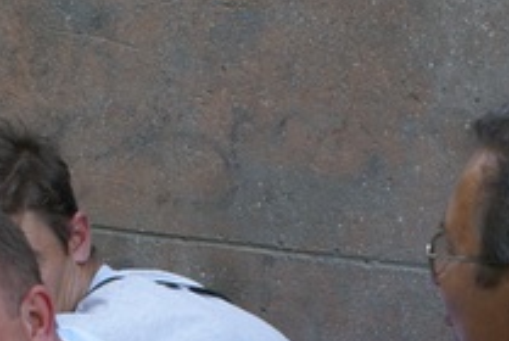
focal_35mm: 161
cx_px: 212
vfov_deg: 8.3
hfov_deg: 12.7
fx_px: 2280
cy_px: 565
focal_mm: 28
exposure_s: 1/50
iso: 100
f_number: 5.6
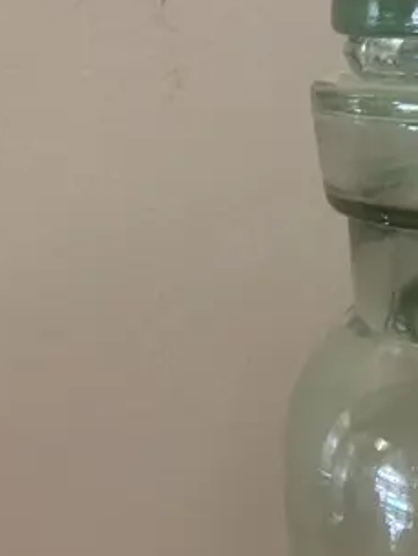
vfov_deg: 19.5
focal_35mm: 94
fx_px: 1512
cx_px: 622
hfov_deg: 14.7
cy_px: 693
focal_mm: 3.99
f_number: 1.8
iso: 160
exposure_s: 1/50
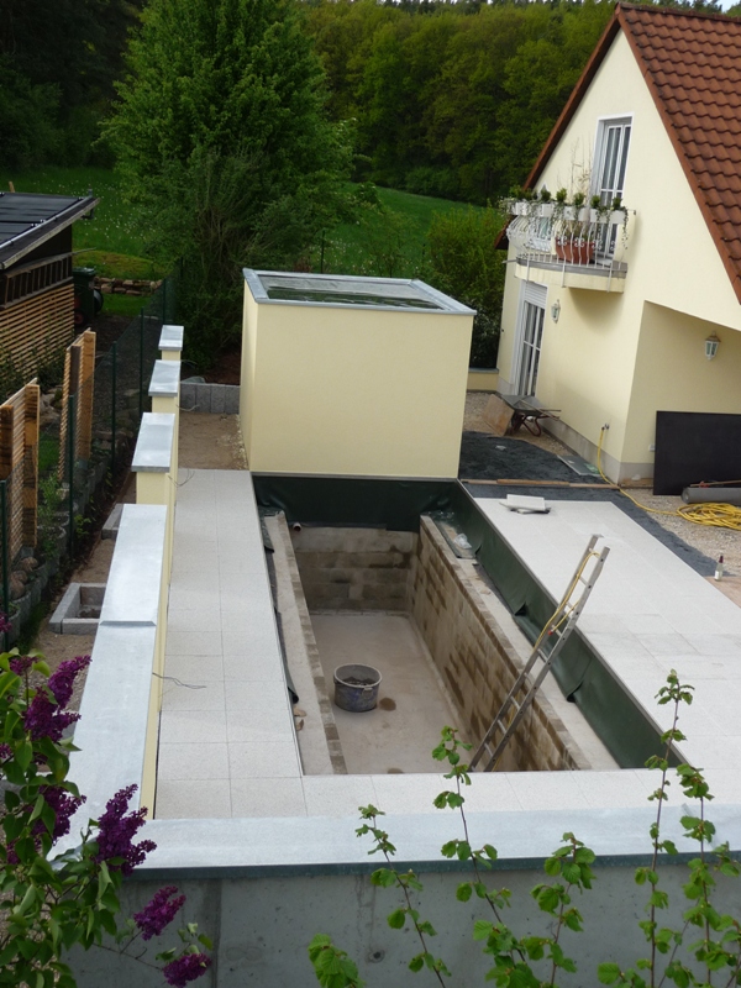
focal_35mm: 38
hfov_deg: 37.7
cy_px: 494
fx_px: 1085
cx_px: 370
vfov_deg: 49.0
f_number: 3.8
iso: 100
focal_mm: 6.3
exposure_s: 1/400
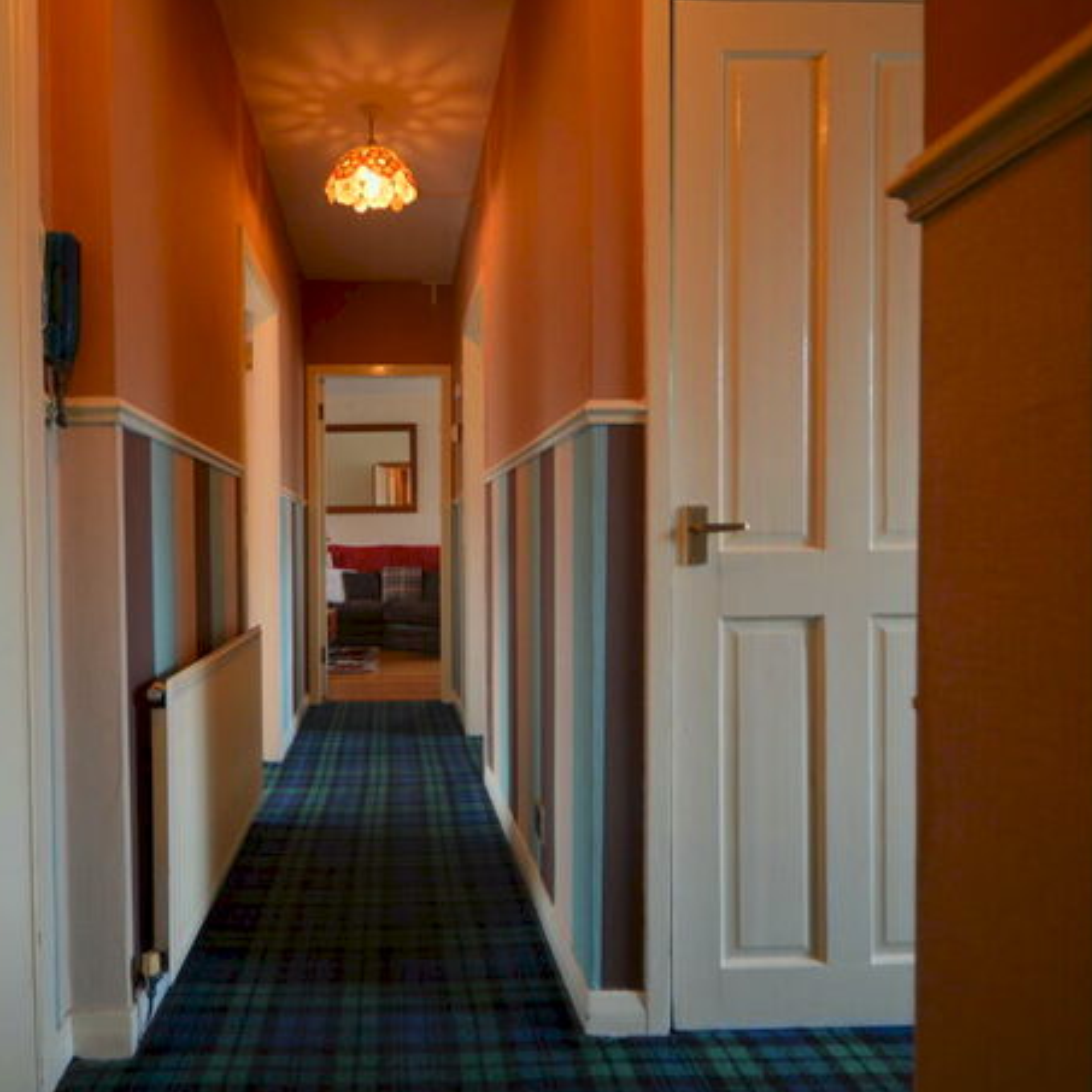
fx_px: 773
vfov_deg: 70.5
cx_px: 417
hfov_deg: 69.5
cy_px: 557
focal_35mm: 22
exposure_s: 1/60
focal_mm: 11
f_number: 4.2
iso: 800
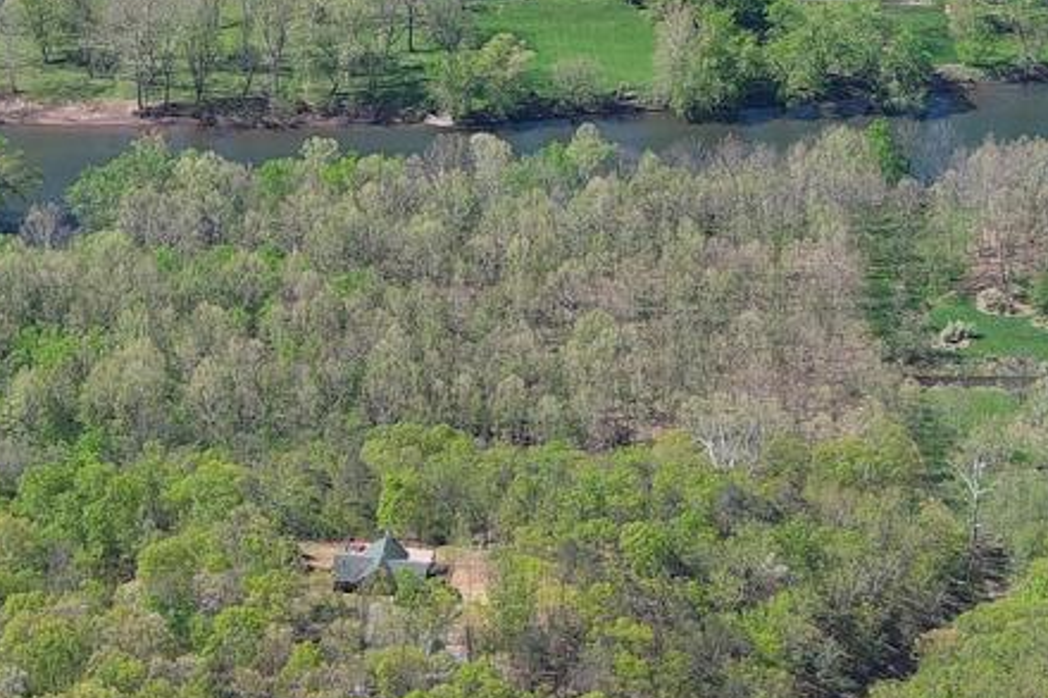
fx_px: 3928
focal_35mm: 135
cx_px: 195
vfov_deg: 10.0
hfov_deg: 15.1
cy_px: -85
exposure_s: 1/678
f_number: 2.8
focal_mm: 10.57
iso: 100
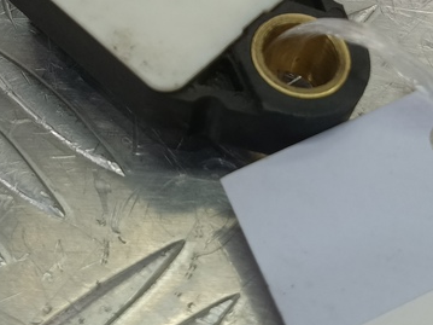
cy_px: -43
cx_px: 163
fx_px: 963
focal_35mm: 77
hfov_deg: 25.3
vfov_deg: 18.3
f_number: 1.6
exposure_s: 1/100
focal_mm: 4.11
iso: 122
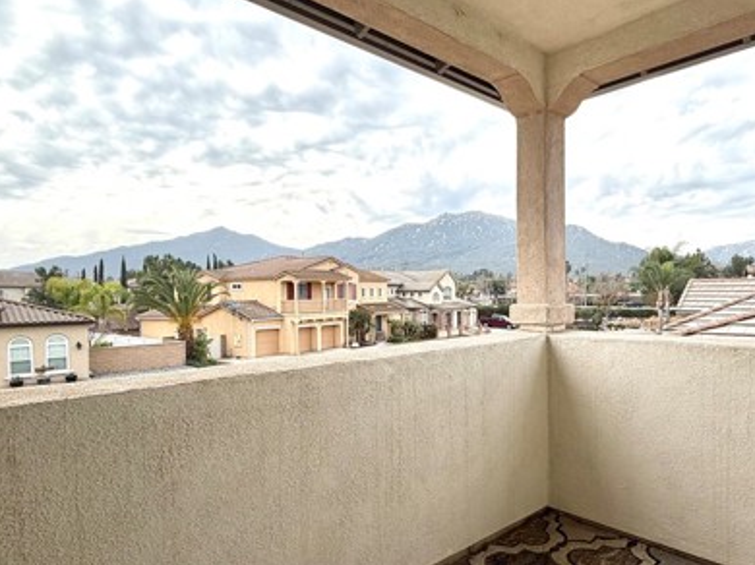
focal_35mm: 23
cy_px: 302
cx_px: 484
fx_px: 501
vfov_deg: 58.8
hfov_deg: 72.4
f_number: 2.2
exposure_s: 1/853
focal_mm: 2.22
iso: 20
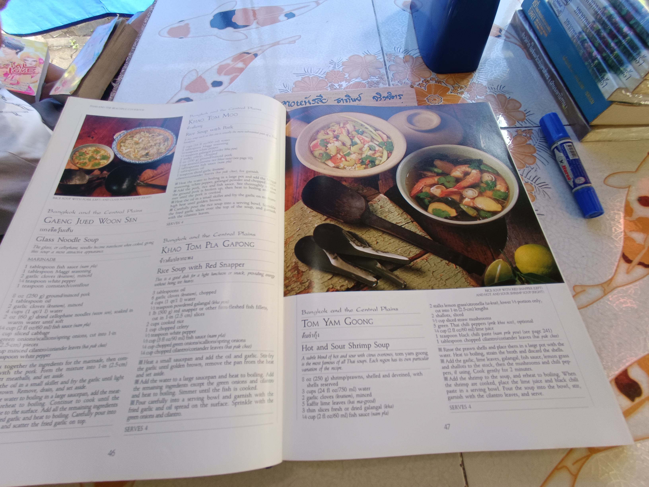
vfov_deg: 78.1
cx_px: 324
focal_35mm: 16
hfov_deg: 94.5
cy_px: 244
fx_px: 300
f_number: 2.2
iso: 103
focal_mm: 1.65
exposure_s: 1/50
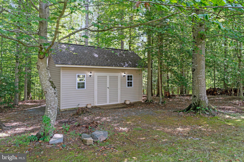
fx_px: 163
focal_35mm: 24
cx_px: 122
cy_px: 81
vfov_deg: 53.1
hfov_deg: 73.7
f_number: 8
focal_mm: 24
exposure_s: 1/30
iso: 250
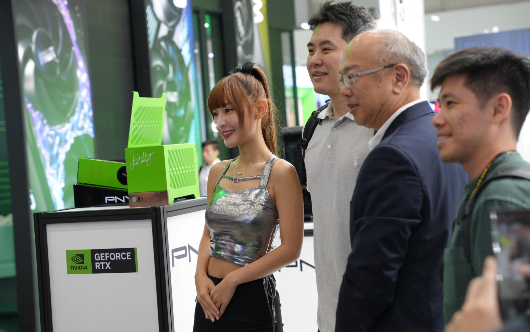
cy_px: 163
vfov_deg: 18.1
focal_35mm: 72
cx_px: 263
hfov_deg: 28.6
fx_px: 1040
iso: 1000
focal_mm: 70
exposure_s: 1/200
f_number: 4
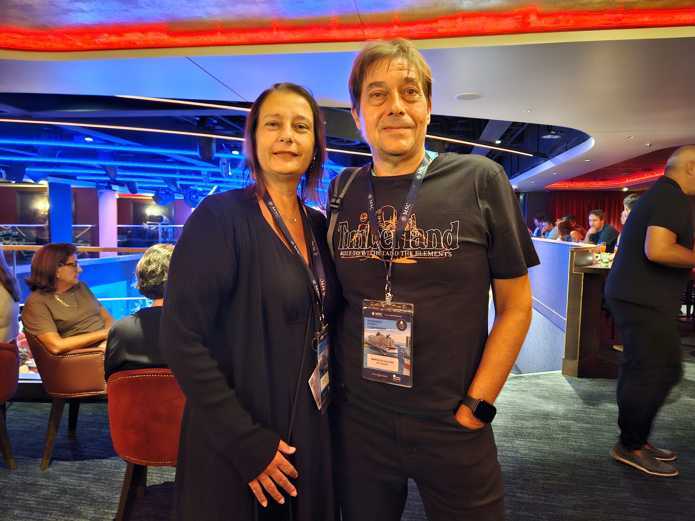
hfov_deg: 73.9
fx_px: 462
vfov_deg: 58.9
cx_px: 348
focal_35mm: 23
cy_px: 260
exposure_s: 1/15
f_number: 1.8
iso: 1000
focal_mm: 5.4
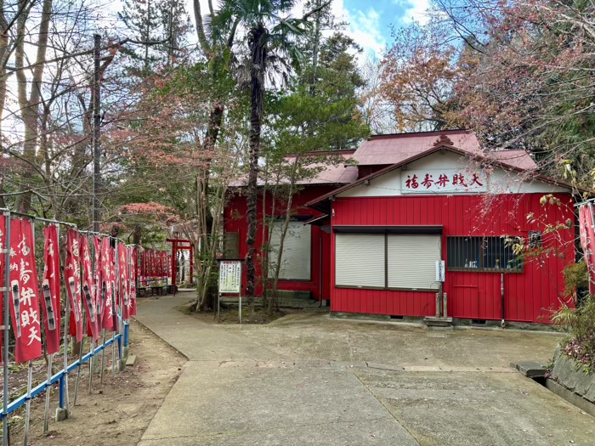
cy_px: 223
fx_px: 447
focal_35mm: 26
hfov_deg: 67.3
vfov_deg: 53.1
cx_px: 298
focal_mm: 5.96
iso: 50
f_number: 1.6
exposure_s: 1/166
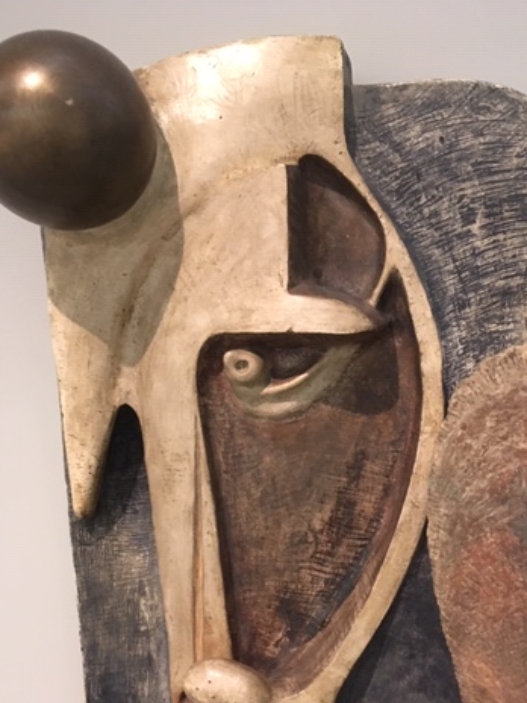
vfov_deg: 46.1
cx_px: 357
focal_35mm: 40
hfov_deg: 35.6
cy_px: 470
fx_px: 812
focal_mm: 4.15
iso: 200
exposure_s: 1/20
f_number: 2.2
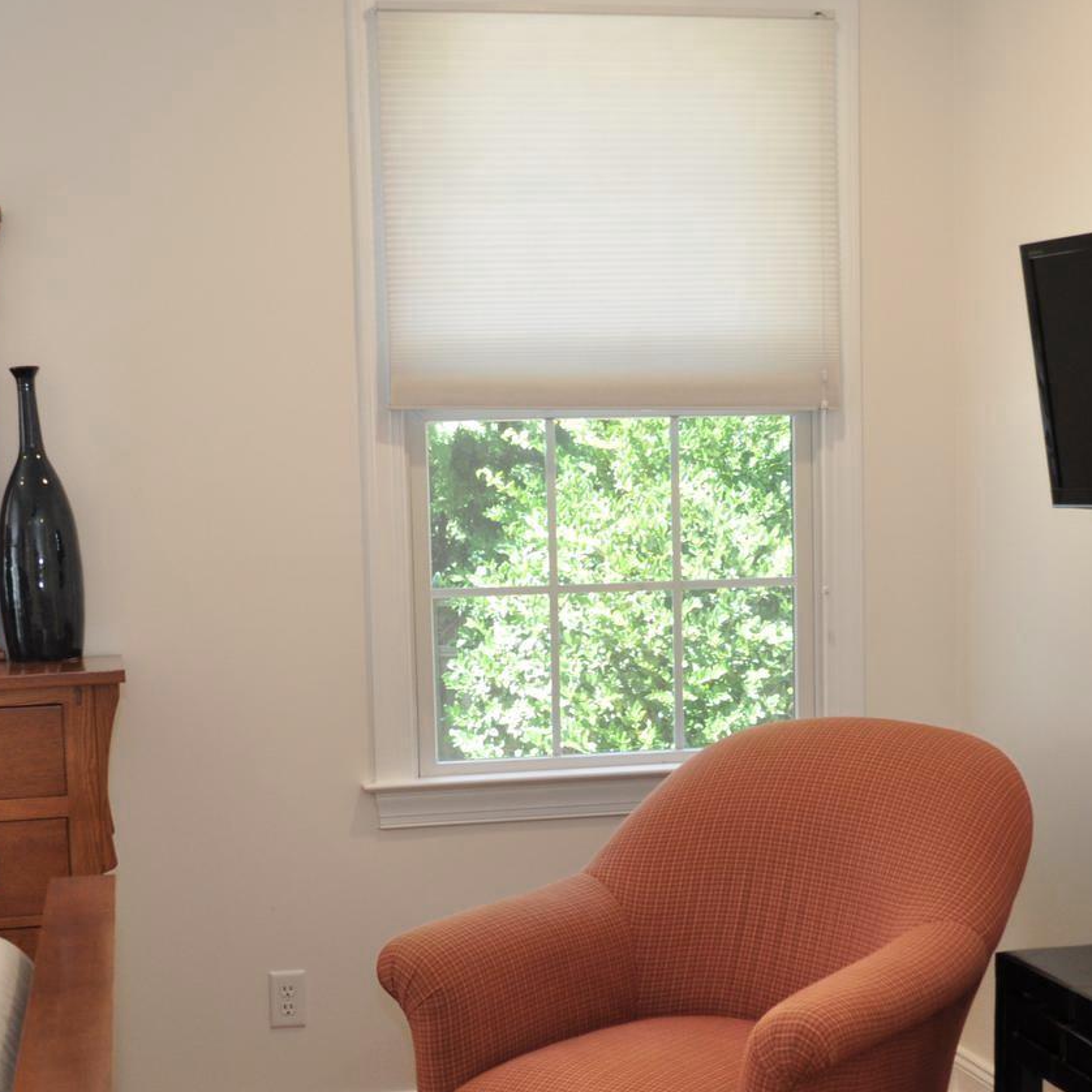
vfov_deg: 30.4
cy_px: 706
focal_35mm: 56
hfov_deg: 30.5
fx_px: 1999
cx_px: 506
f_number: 4
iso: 500
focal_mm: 18
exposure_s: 1/60
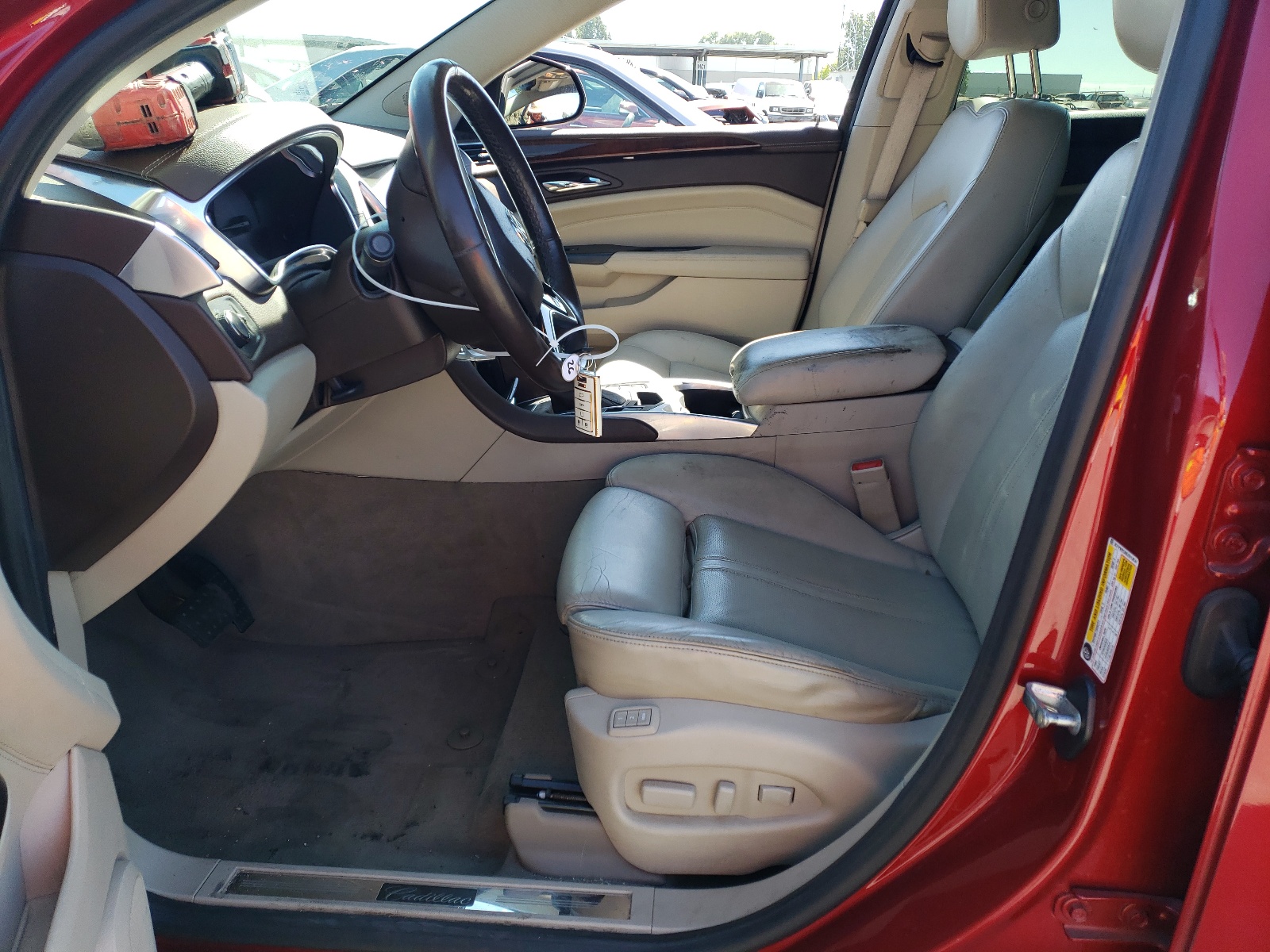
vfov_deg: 53.1
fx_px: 954
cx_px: 635
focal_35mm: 26
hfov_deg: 67.3
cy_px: 476
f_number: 1.5
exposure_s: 1/385
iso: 50
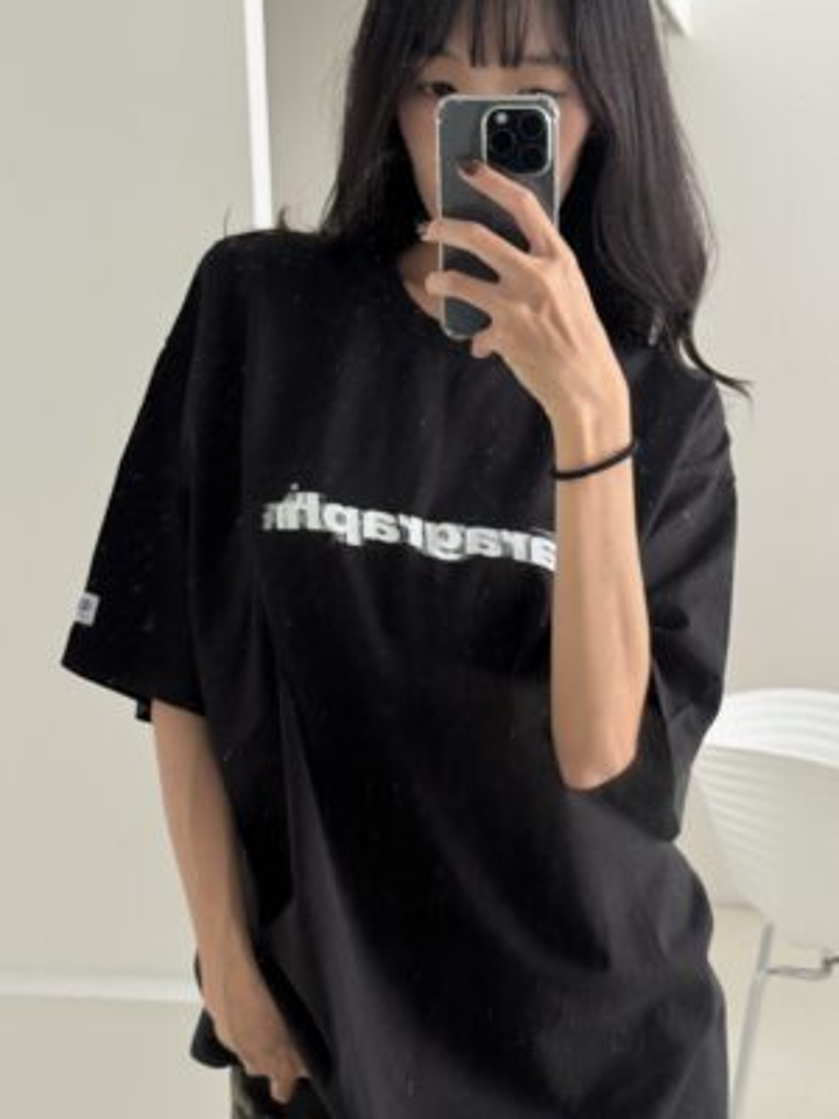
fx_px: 1551
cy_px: 560
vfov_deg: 39.7
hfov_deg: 30.3
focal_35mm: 48
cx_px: 420
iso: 64
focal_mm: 6.76
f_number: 1.78
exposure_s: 1/422
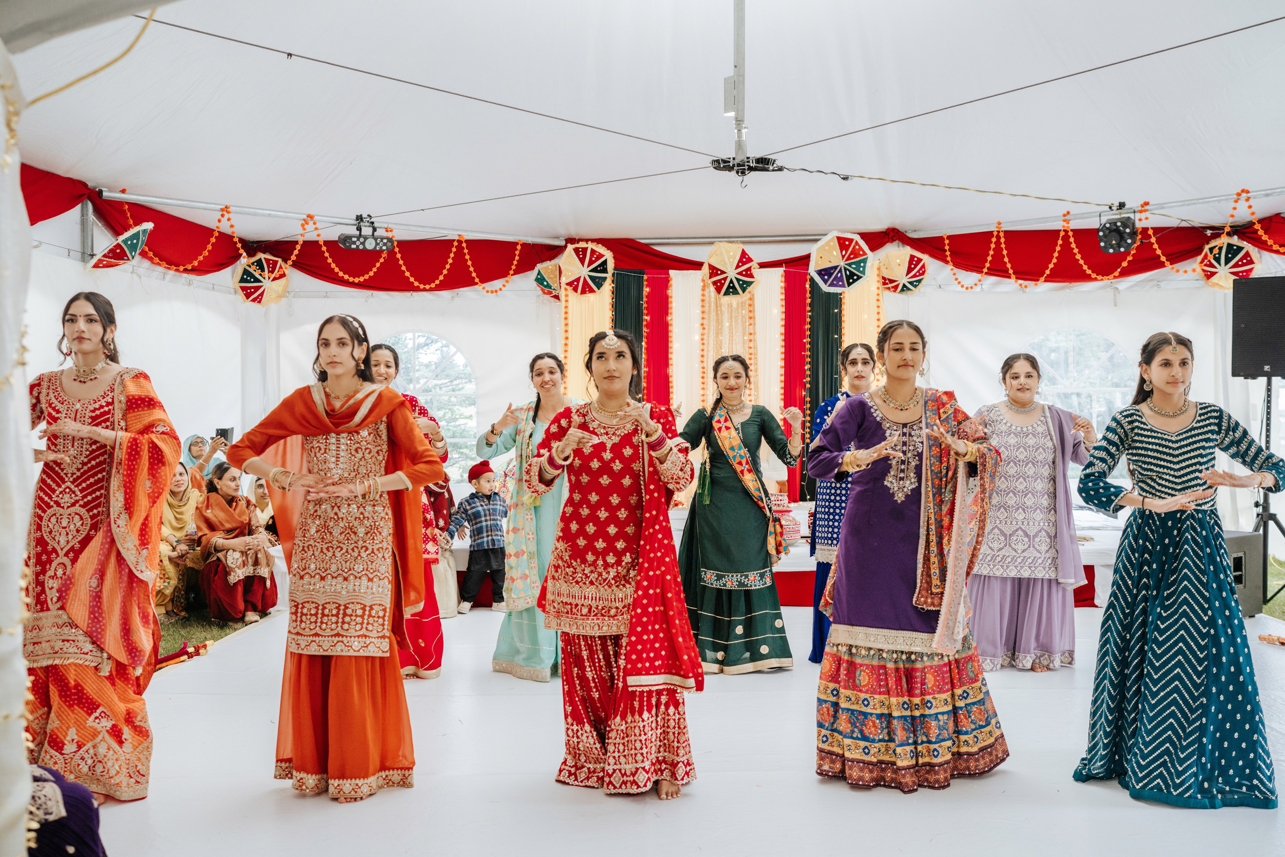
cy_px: 428
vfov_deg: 37.9
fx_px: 1249
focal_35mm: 35
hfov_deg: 54.4
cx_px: 642
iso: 1250
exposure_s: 1/200
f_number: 3.2
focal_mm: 35
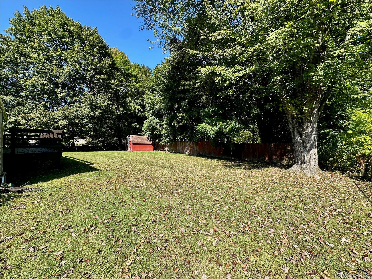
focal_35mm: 14
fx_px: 150
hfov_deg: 102.1
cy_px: 140
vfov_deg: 85.7
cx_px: 186
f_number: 2.2
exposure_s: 1/615
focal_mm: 2.22
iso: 40
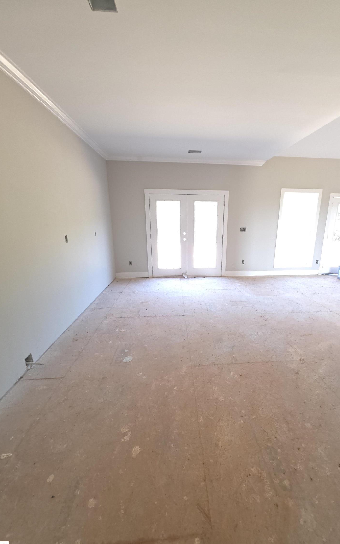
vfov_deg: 105.3
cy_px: 272
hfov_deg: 78.2
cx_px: 194
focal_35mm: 14
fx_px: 208
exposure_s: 1/60
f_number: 1.9
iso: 160
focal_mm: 2.2
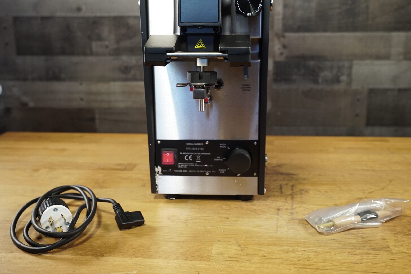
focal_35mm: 42
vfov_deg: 31.9
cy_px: 137
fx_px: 480
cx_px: 206
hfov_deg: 46.4
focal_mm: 42
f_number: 5.6
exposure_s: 1/125
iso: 1600
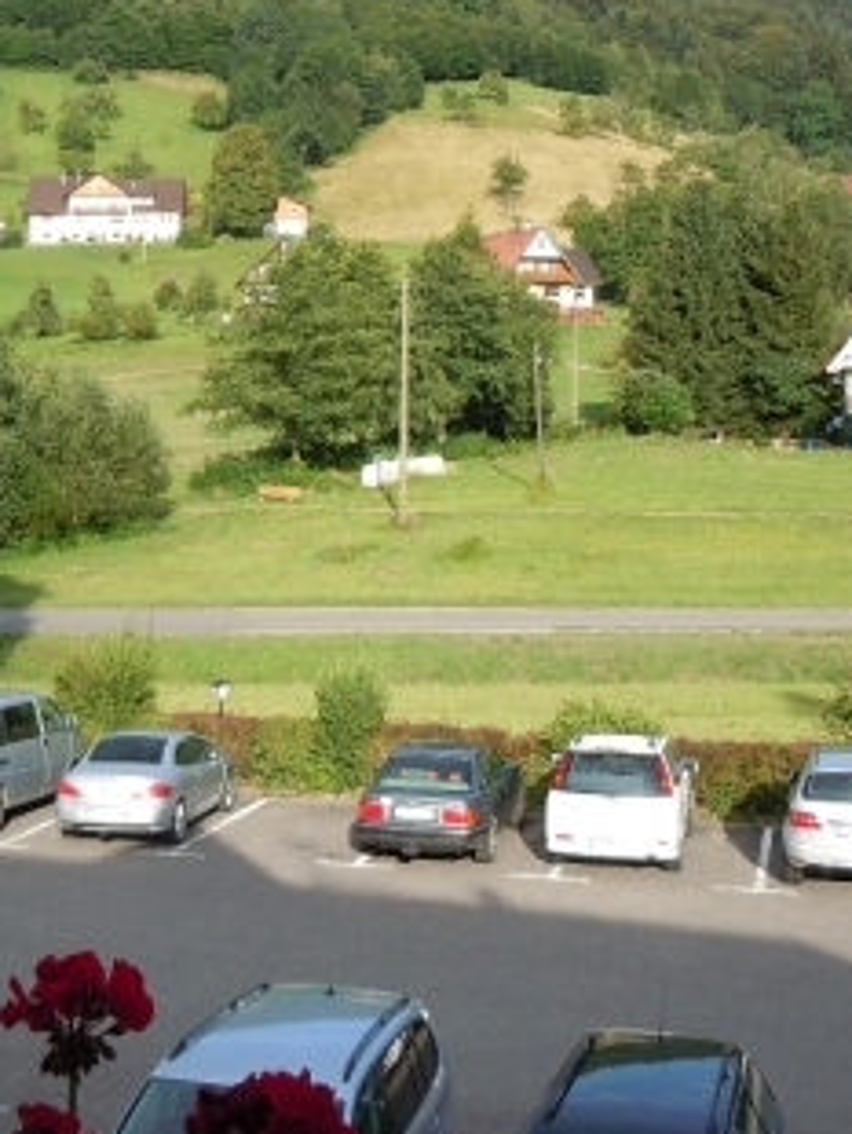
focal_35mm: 58
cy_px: 461
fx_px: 1901
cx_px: 132
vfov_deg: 33.1
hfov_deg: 24.7
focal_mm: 5.4
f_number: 3.5
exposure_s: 1/500
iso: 100
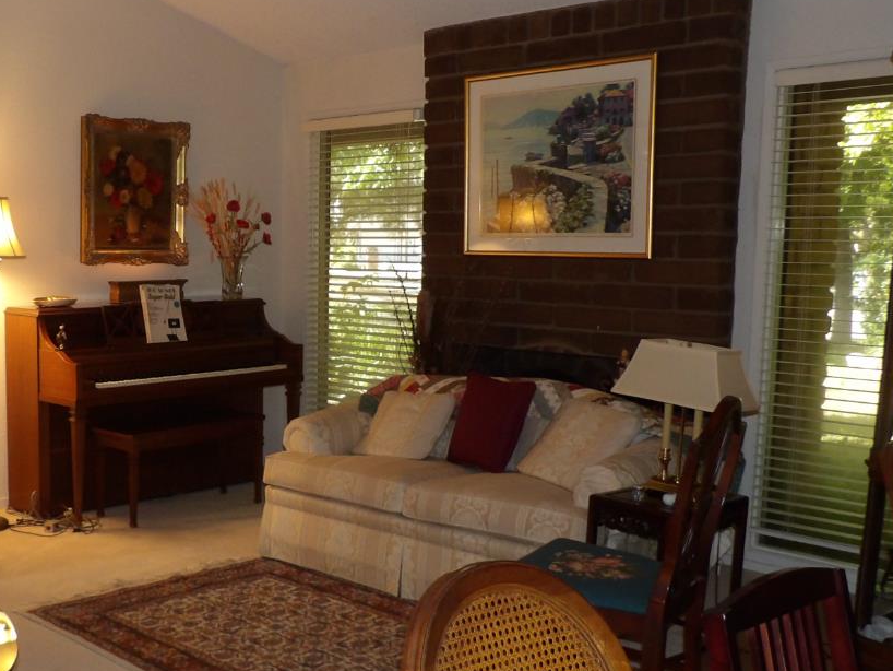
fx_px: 1135
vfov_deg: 32.8
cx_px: 236
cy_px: 390
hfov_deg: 41.8
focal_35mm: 44
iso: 200
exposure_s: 1/33
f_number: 3.2
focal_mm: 4.3
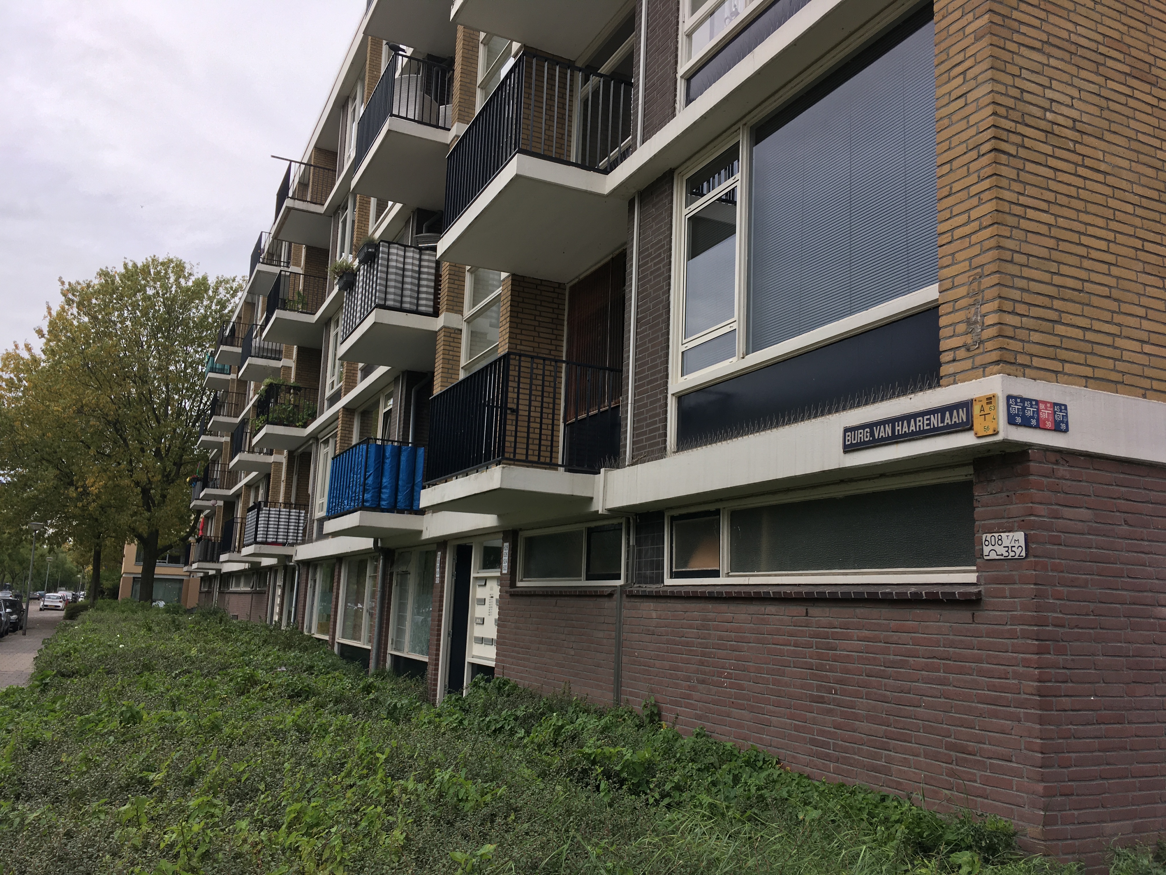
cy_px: 438
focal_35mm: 29
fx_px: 977
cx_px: 583
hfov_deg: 61.7
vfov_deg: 48.2
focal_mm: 4.15
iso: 25
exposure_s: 1/523
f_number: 2.2
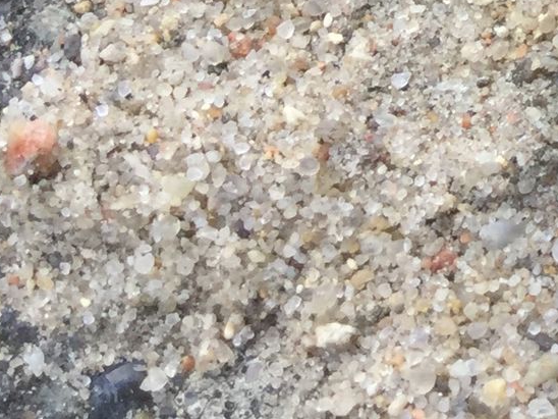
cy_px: -348
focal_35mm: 147
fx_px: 2370
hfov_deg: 12.1
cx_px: 1081
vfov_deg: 9.6
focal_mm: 3.3
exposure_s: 1/500
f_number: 2.4
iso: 25
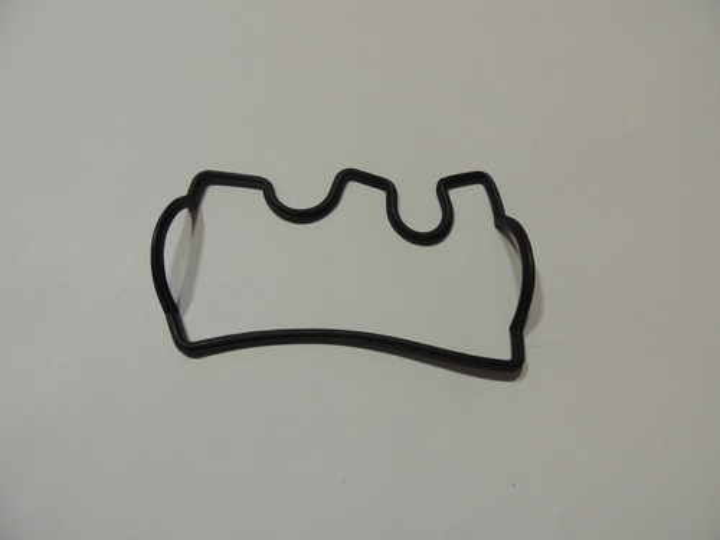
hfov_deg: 71.6
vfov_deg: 56.8
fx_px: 499
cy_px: 270
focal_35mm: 24
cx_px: 360
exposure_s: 1/30
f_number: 3
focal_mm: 4.3
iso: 400
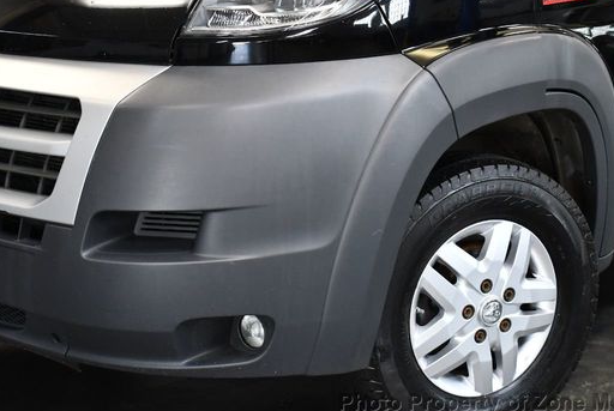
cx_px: 321
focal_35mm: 75
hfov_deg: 27.0
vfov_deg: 18.2
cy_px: 168
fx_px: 1281
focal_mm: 30
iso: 1000
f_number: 4.2
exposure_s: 1/125
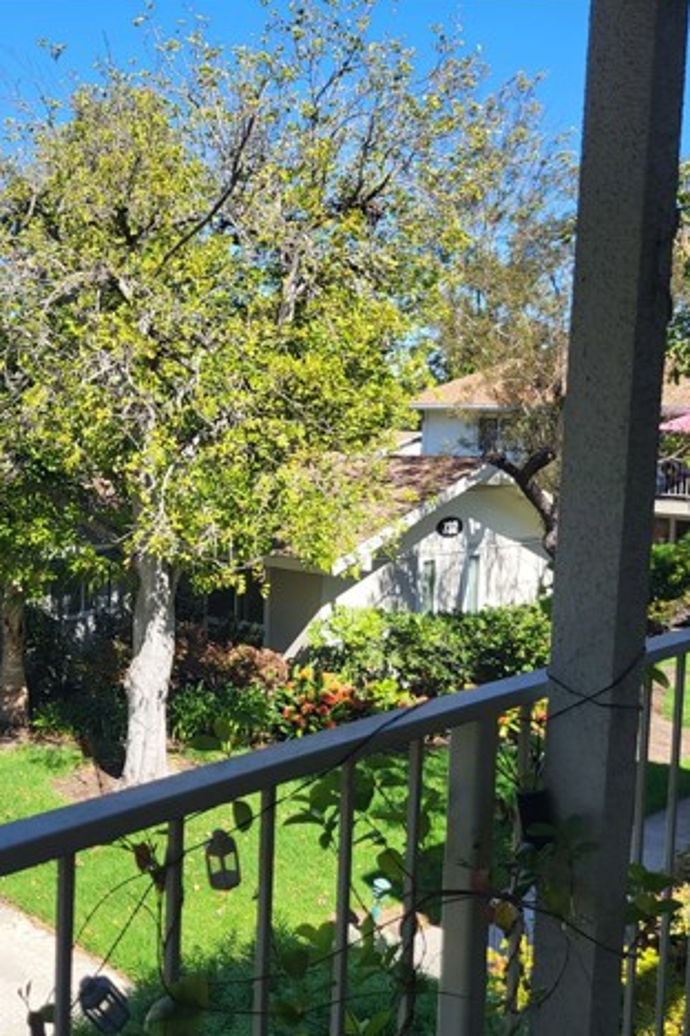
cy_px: 525
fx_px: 1064
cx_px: 159
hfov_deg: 35.0
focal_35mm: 37
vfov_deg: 51.9
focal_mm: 5.4
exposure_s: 1/1314
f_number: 1.8
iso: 40
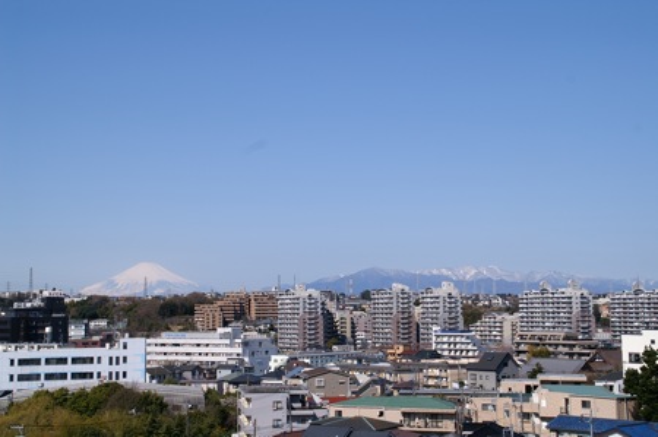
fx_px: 1095
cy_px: 218
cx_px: 329
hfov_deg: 33.4
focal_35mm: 60
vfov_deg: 22.6
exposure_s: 1/250
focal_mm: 40
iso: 100
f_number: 11
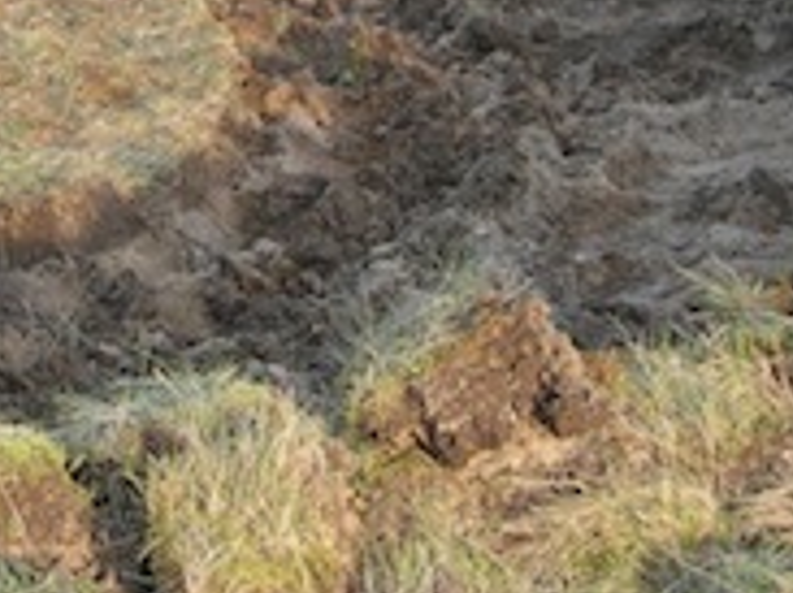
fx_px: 3045
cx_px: 186
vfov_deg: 10.9
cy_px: -190
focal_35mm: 133
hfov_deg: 14.8
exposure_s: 1/66.5
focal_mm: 7.8
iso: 50
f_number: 4.8
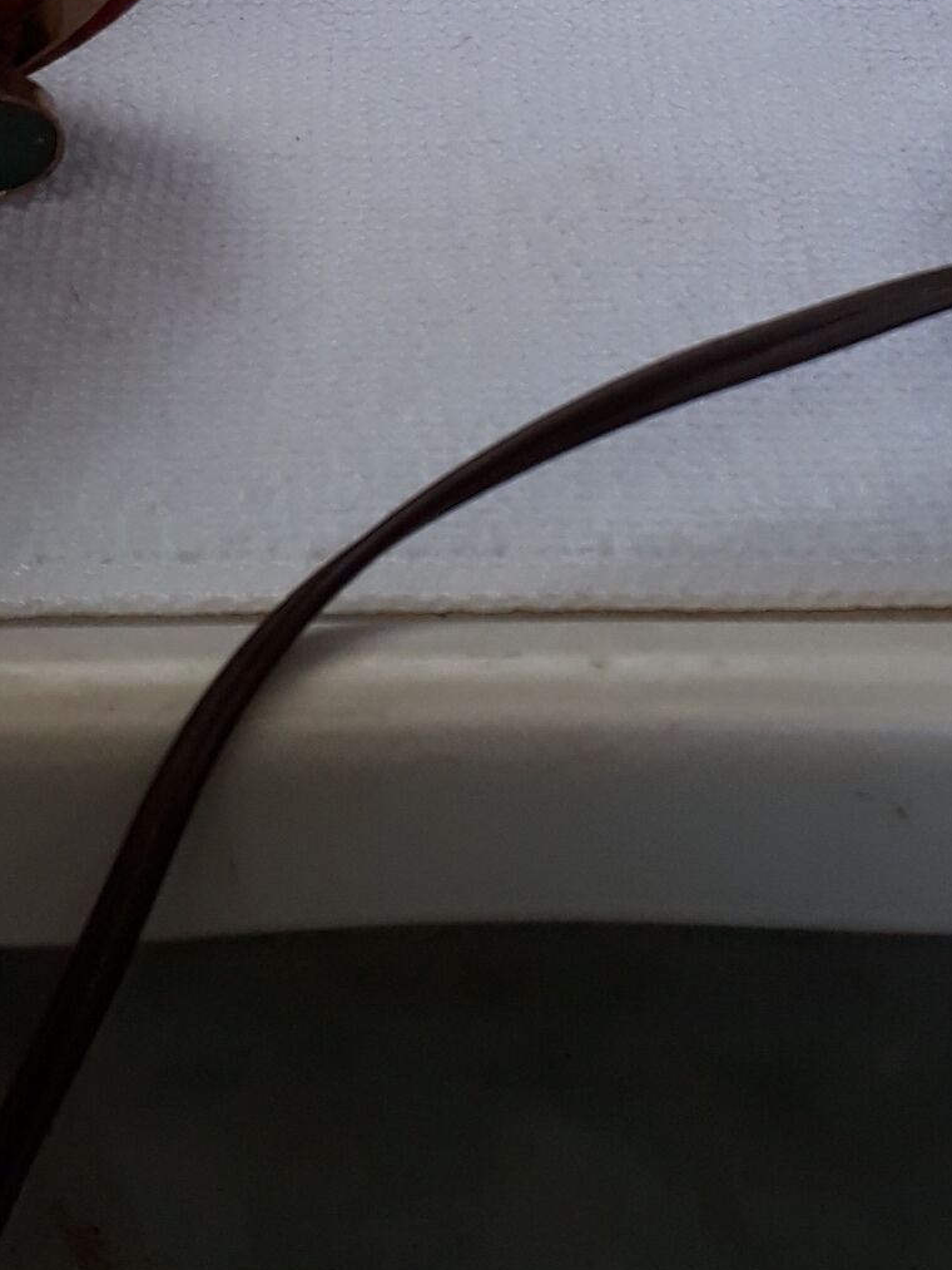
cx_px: 569
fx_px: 3190
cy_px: -661
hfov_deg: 17.0
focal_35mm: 87
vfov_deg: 19.5
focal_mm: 3.6
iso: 40
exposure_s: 1/118
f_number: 1.9
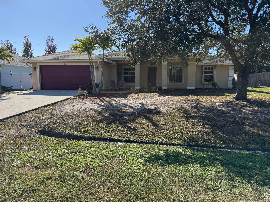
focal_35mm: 24
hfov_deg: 71.6
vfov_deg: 56.8
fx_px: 187
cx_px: 135
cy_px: 101
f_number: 1.78
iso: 80
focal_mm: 6.76
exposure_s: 1/2833
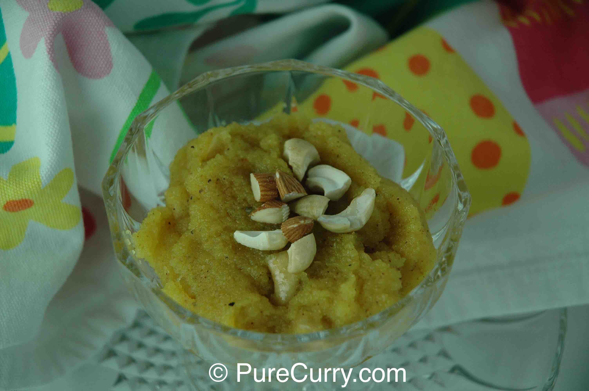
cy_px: 196
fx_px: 1716
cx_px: 294
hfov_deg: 19.5
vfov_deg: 13.0
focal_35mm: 105
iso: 400
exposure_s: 1/200
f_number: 4.5
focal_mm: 70
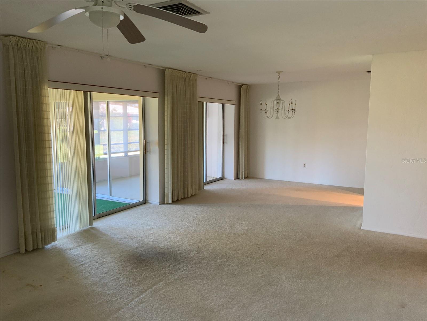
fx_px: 358
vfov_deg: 48.2
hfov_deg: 61.7
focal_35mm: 29
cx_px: 214
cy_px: 160
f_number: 1.8
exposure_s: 1/60
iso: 80
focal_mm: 3
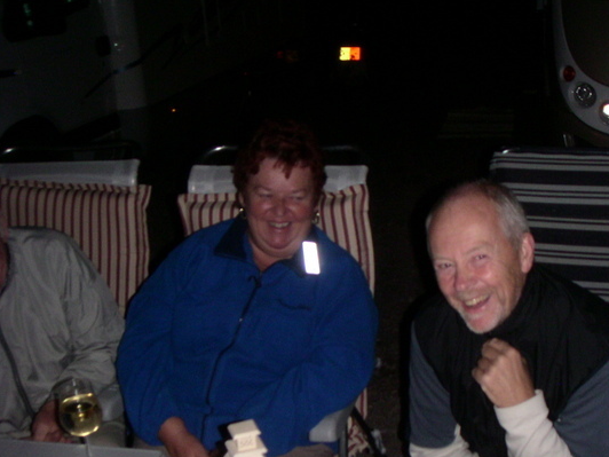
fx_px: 880
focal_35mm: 50
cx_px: 400
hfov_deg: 37.8
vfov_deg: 29.0
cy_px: 295
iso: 160
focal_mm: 6
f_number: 2.8
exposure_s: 1/50
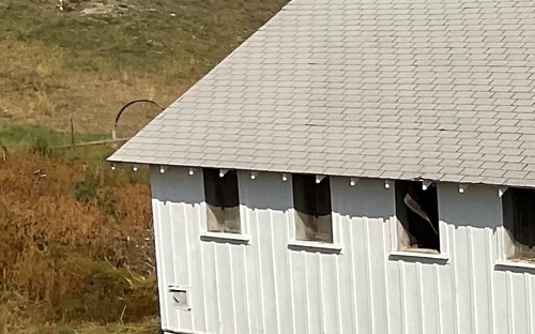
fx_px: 1836
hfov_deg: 15.1
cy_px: 239
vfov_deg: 10.4
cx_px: 858
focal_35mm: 126
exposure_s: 1/5263
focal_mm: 3
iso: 20
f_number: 1.8
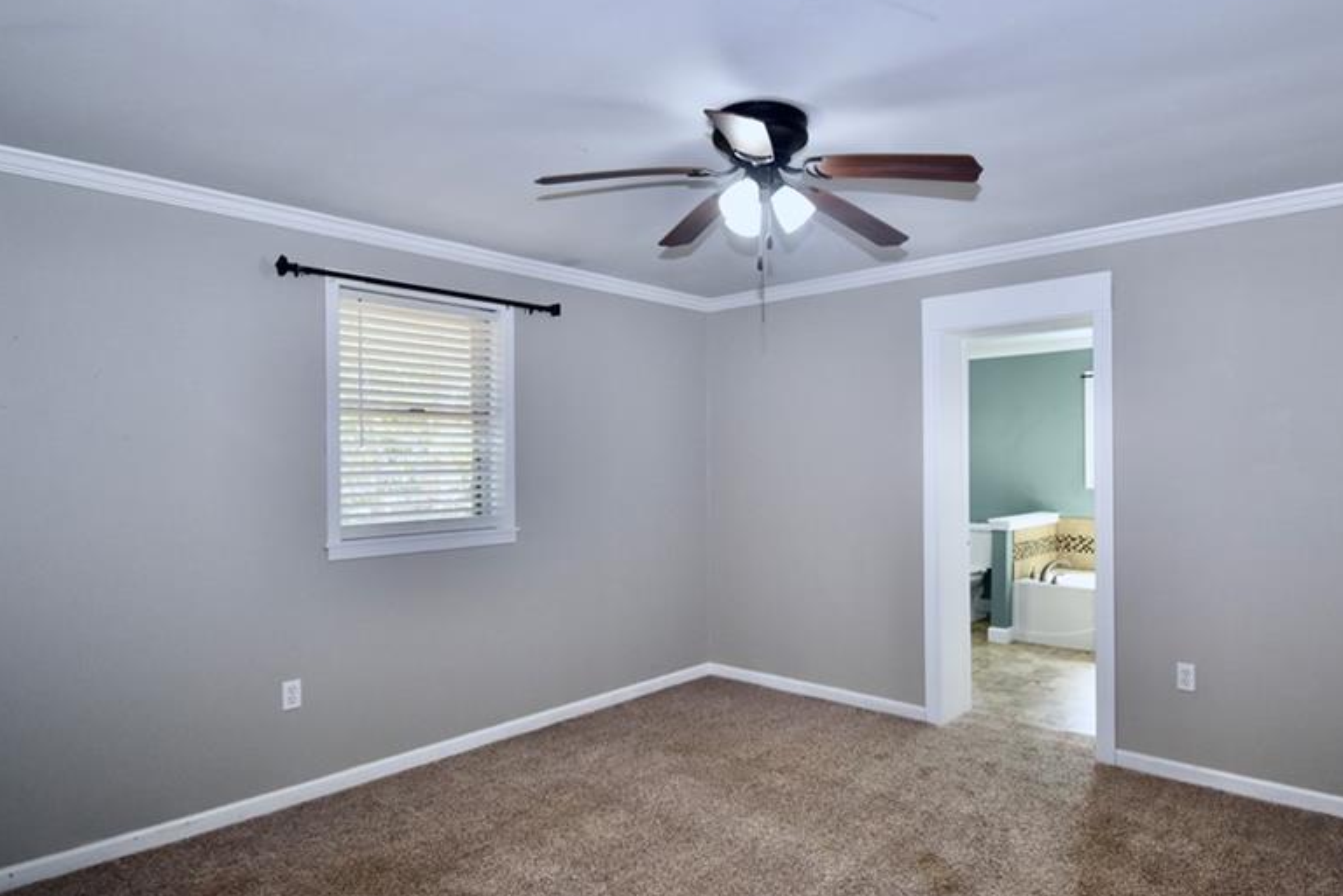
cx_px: 748
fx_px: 746
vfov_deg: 61.9
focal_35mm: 20
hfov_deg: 83.6
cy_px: 457
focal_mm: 10
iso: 800
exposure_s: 1/100
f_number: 5
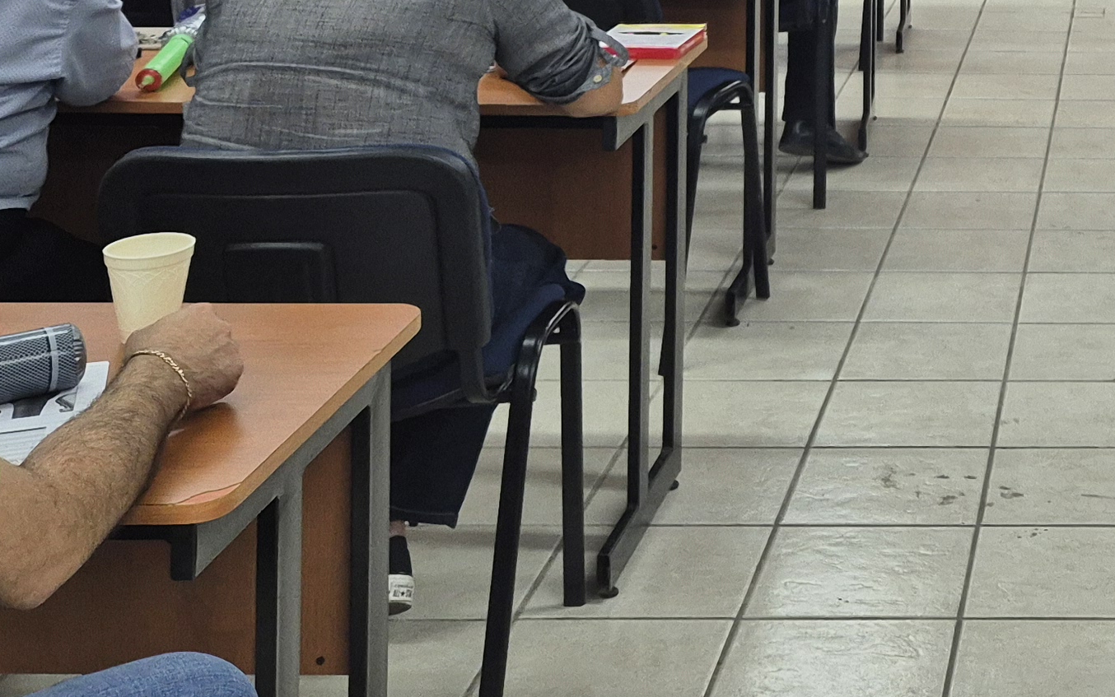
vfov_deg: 16.6
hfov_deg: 26.7
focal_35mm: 72
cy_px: -336
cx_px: 1166
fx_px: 2188
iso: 125
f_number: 1.8
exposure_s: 1/120
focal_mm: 5.4
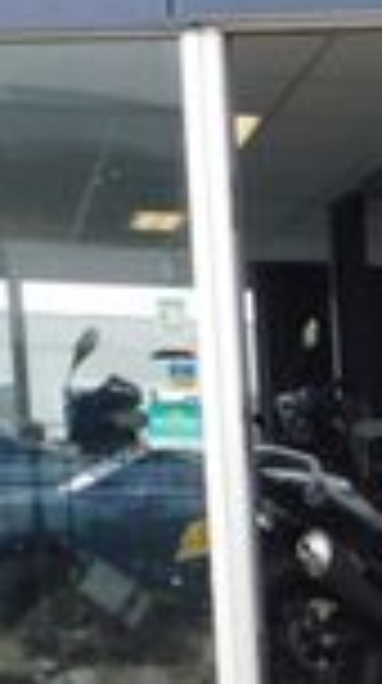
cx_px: 1353
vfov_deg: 14.8
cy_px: 909
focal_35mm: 138
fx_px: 2496
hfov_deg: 7.2
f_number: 3.2
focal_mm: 5.3
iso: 125
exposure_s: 1/160
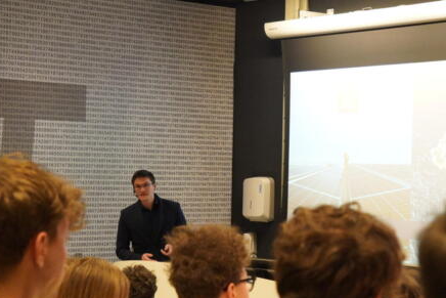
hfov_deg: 21.5
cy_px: 163
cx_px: 211
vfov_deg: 14.5
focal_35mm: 95
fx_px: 1172
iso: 6400
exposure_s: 1/125
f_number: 6.3
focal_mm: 55
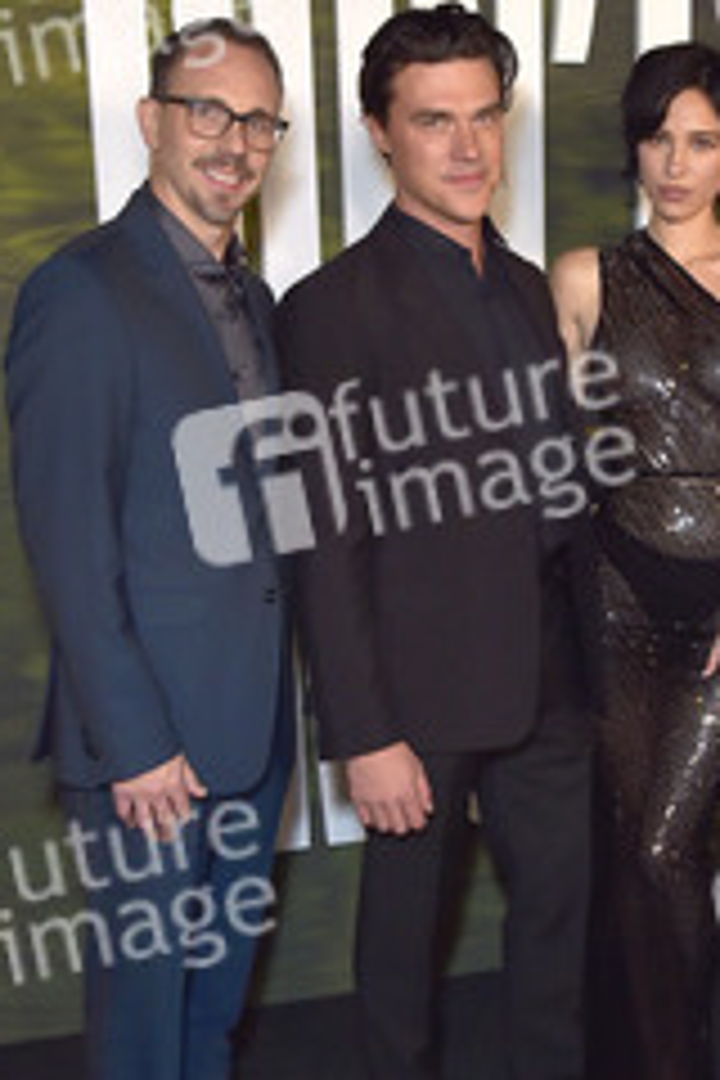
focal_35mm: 50
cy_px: 684
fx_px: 1500
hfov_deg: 26.7
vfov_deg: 39.3
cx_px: 538
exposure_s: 1/200
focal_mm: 30
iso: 800
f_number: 6.3
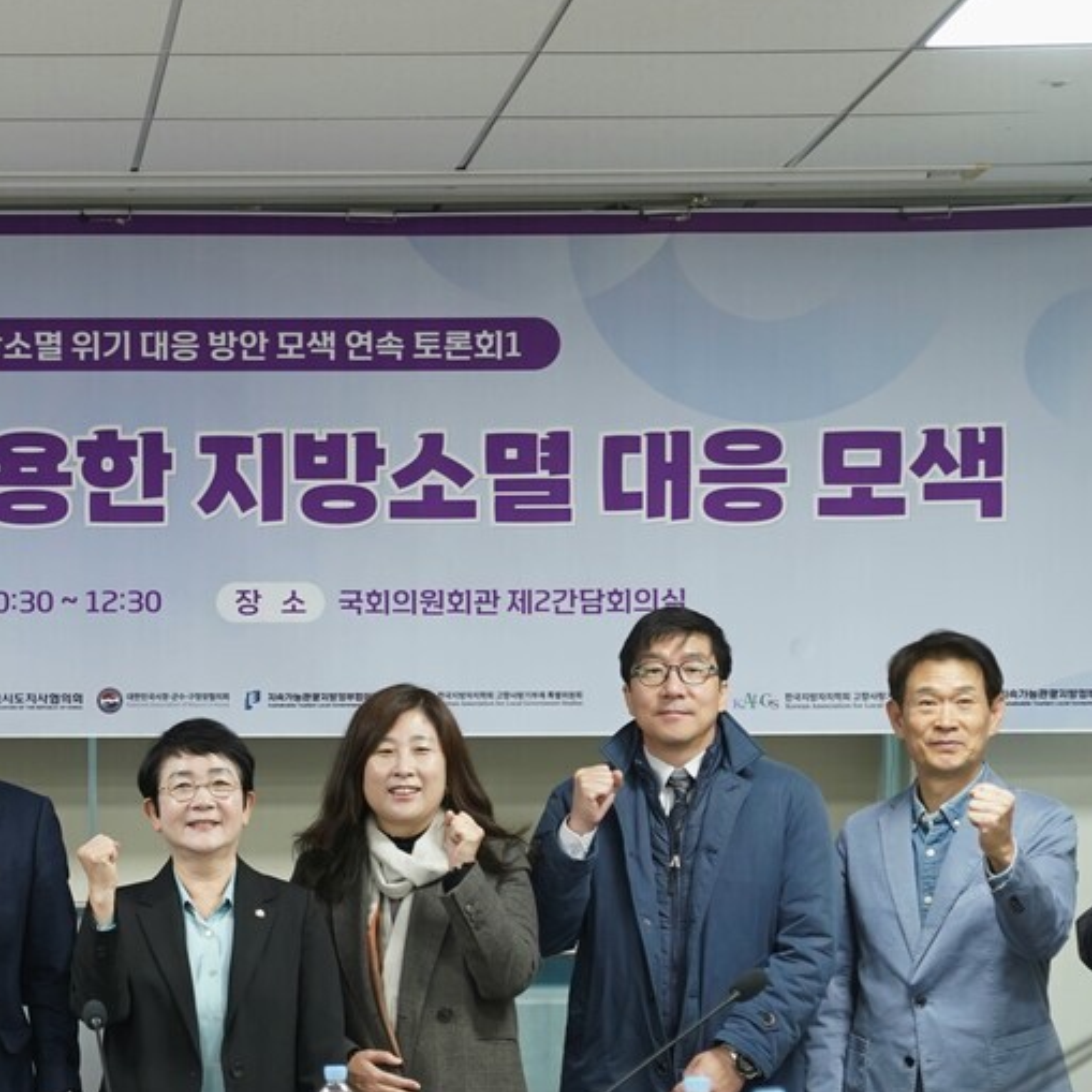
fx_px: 4961
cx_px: 101
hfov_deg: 12.5
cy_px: 853
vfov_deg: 12.5
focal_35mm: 139
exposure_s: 1/80
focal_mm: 65
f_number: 2.8
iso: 800
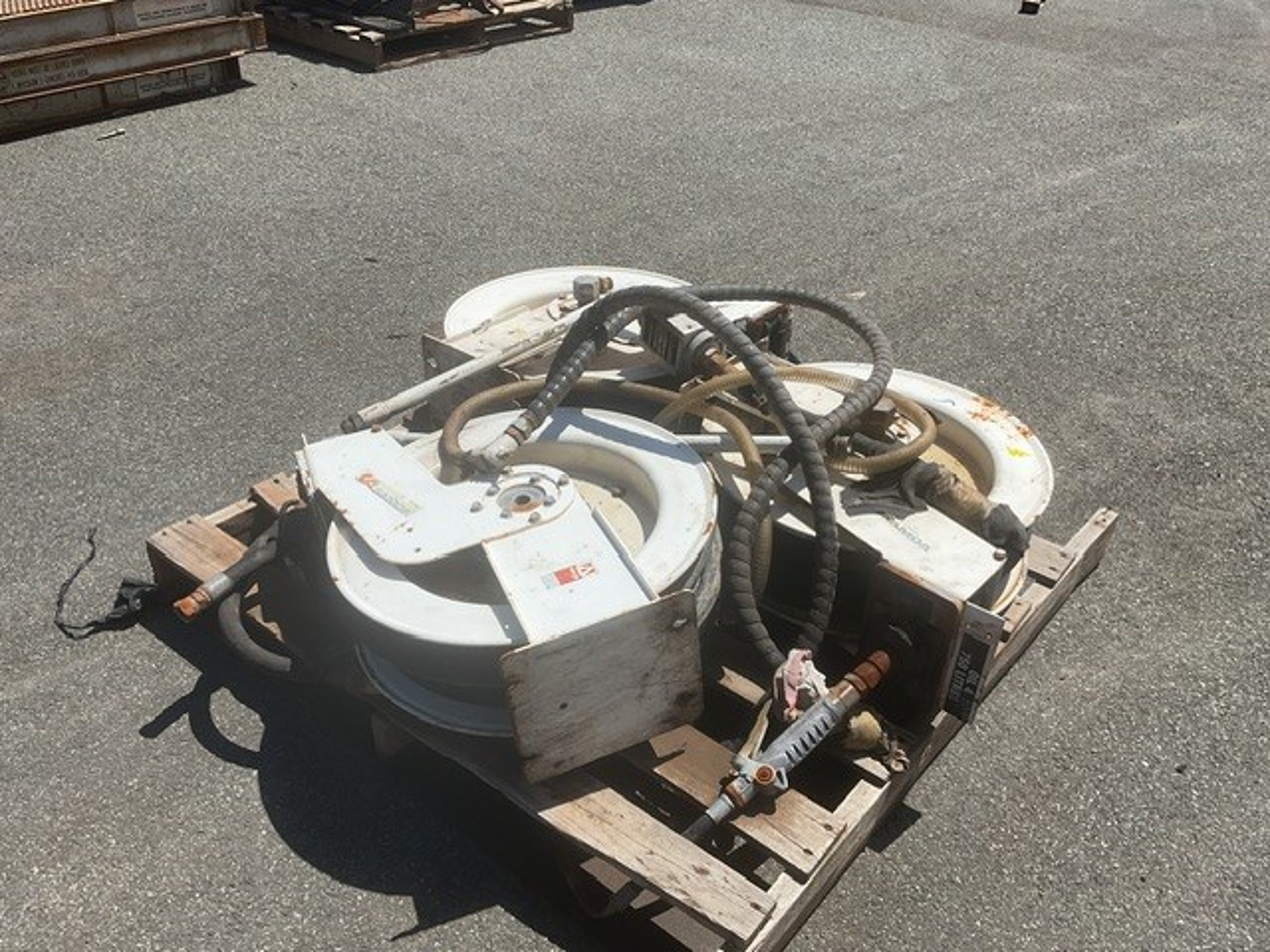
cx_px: 635
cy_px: 476
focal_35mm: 29
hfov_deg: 61.7
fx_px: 1064
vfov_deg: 48.2
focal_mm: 3
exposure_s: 1/3322
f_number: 1.8
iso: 16
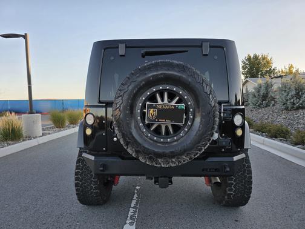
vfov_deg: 58.9
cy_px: 114
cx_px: 152
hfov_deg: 73.9
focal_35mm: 23
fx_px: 203
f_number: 1.7
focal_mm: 6.3
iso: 25
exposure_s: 1/370
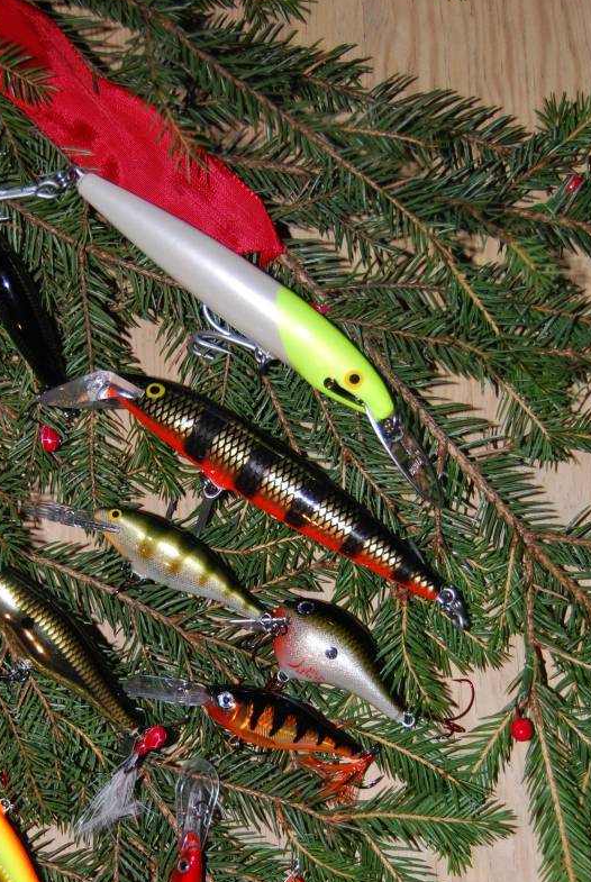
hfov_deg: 19.2
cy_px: 659
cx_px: 146
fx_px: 1736
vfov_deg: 28.1
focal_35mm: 71
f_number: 4.5
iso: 200
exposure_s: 1/60
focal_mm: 31
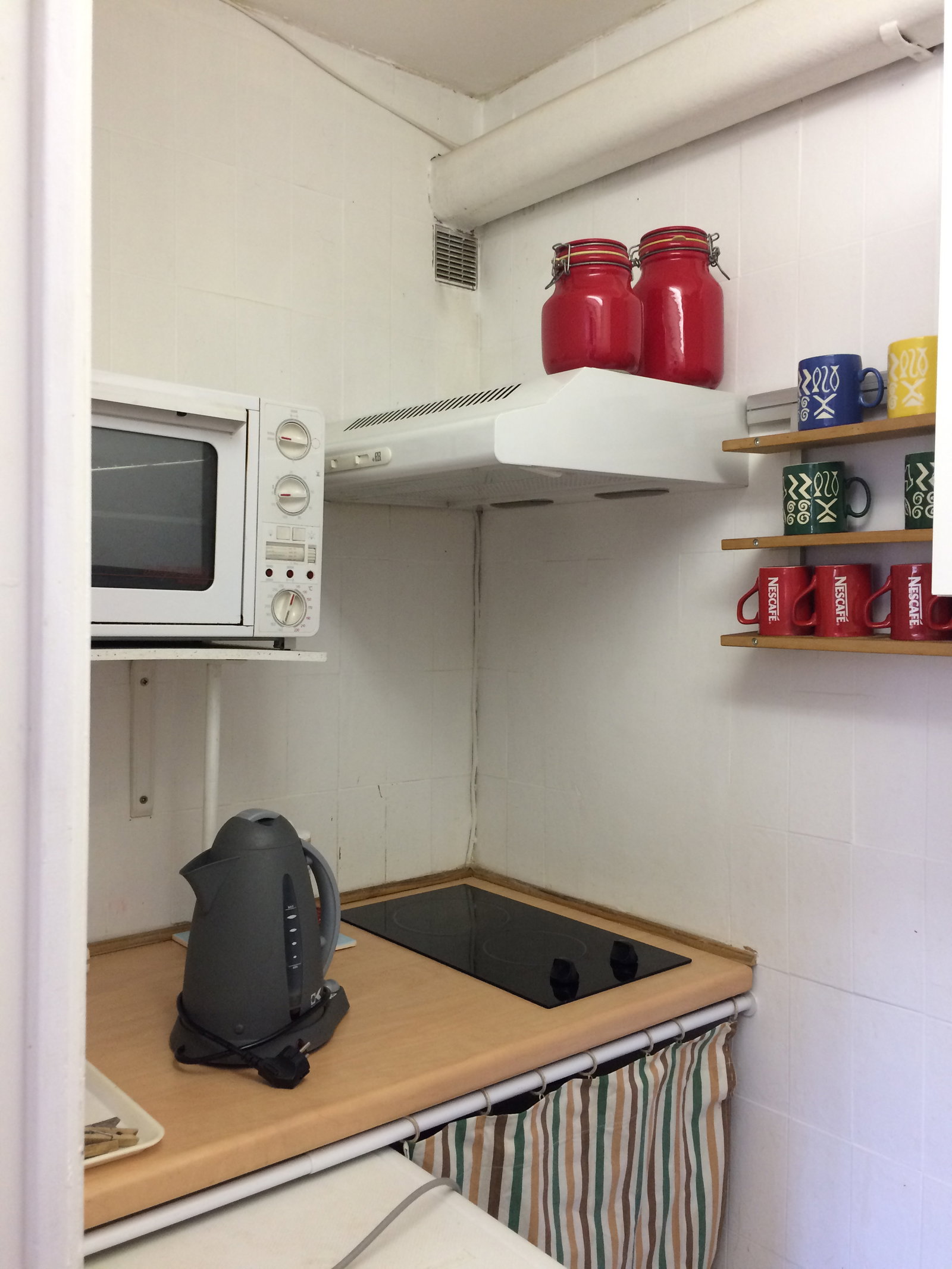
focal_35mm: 29
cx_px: 476
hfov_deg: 48.2
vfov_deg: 61.7
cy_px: 634
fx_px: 1063
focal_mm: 4.15
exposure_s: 1/33
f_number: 2.2
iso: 80
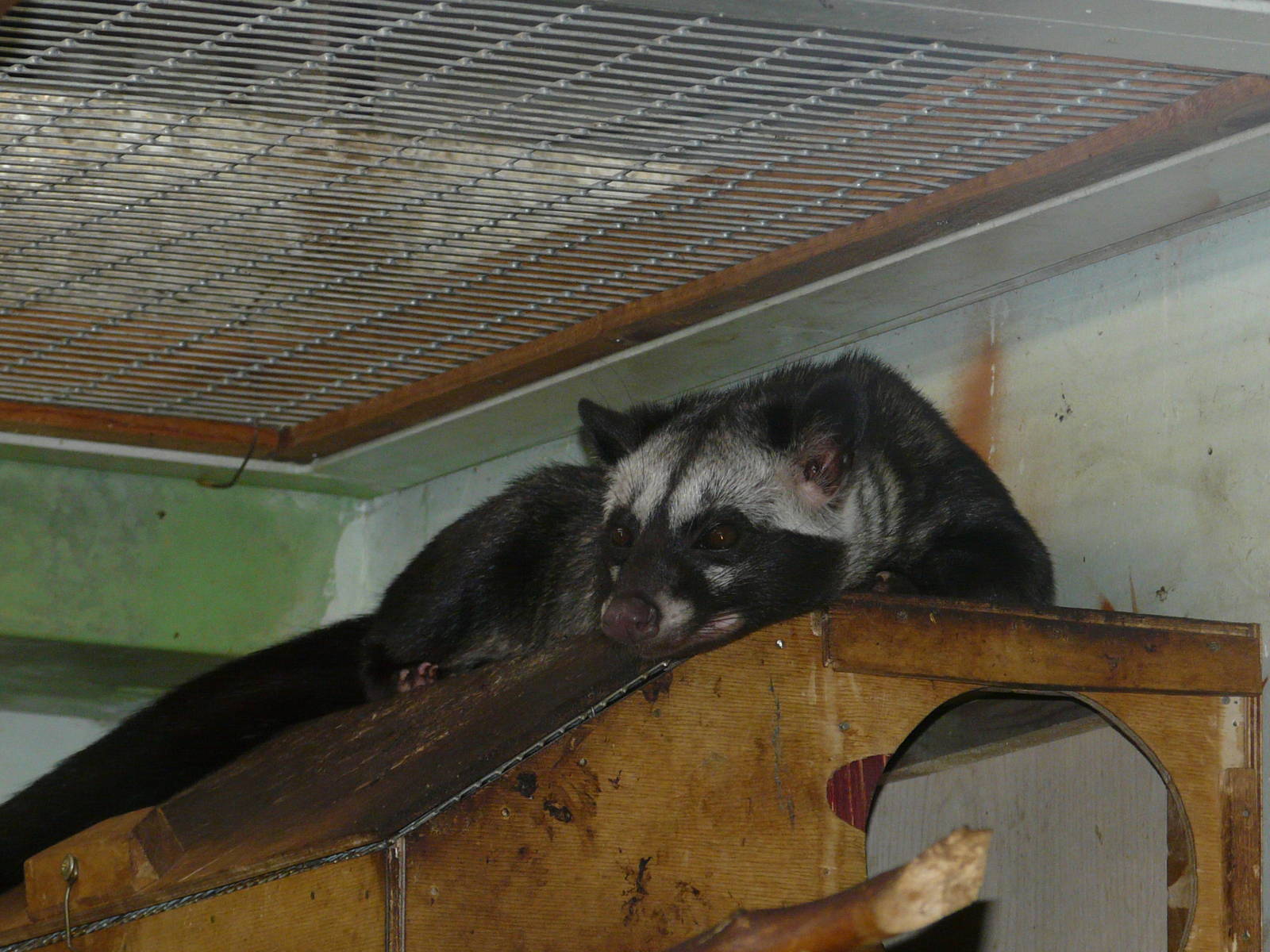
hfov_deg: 7.9
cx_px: 635
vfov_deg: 5.9
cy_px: 476
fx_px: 9245
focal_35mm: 252
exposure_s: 1/80
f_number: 3.6
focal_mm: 32.5
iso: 200
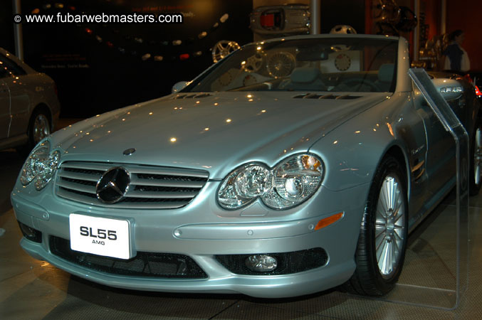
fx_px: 642
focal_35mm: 48
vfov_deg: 28.0
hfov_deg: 41.1
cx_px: 241
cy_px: 160
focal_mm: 32
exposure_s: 1/60
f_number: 5
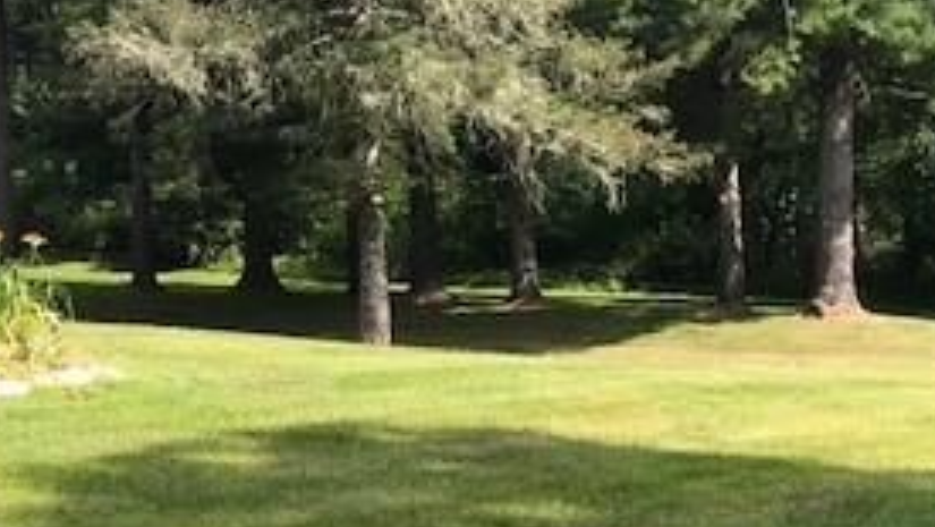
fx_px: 1761
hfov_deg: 28.7
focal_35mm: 71
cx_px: 823
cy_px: 350
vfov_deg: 17.0
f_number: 1.8
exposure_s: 1/643
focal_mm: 3.99
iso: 20
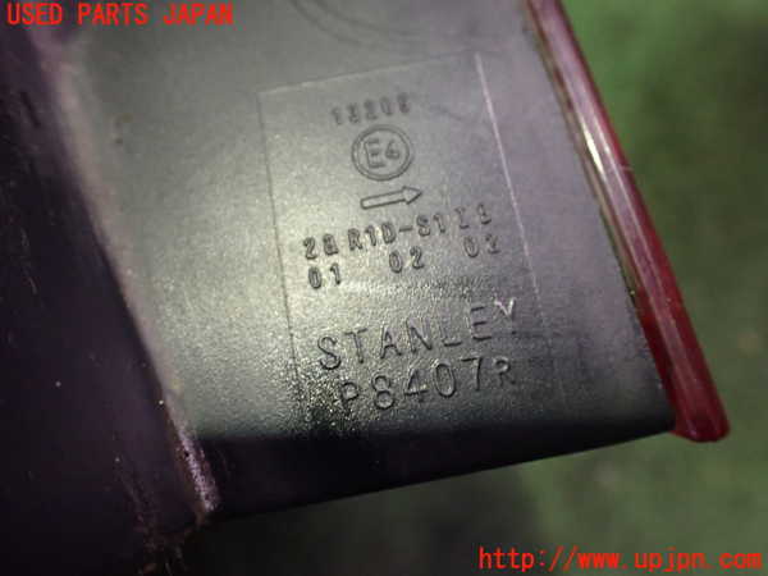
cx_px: 384
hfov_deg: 60.0
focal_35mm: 30
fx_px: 666
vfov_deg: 46.8
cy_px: 288
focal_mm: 5.4
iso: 800
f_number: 2.3
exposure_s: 1/30
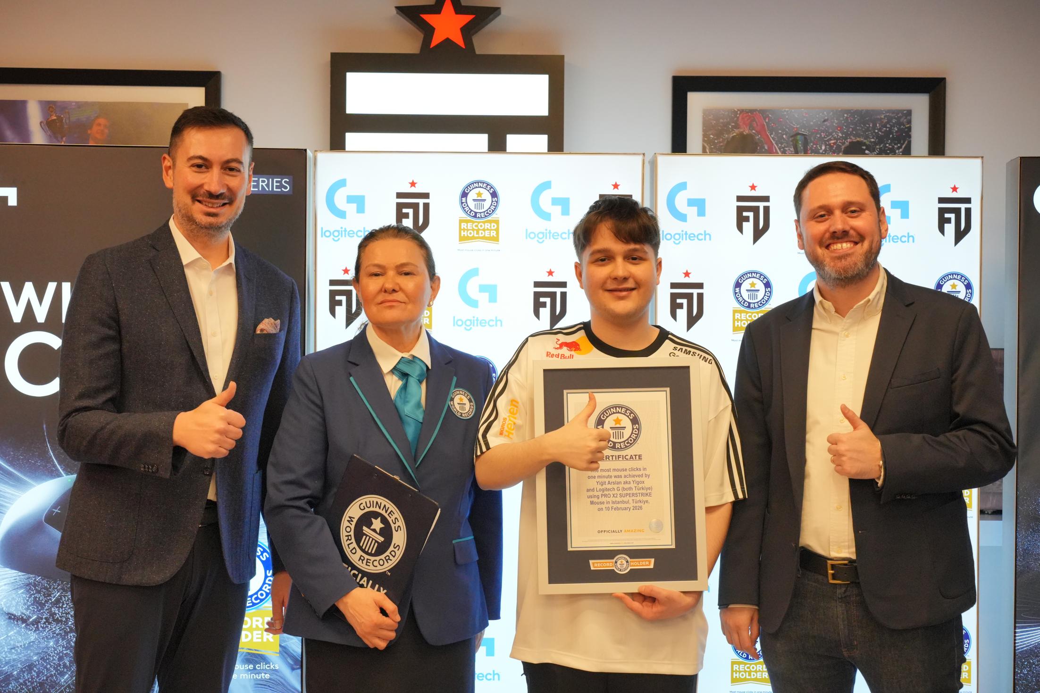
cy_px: 346
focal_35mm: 43
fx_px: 1242
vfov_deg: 31.2
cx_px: 520
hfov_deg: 45.4
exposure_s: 1/400
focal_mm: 43
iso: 5000
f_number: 5
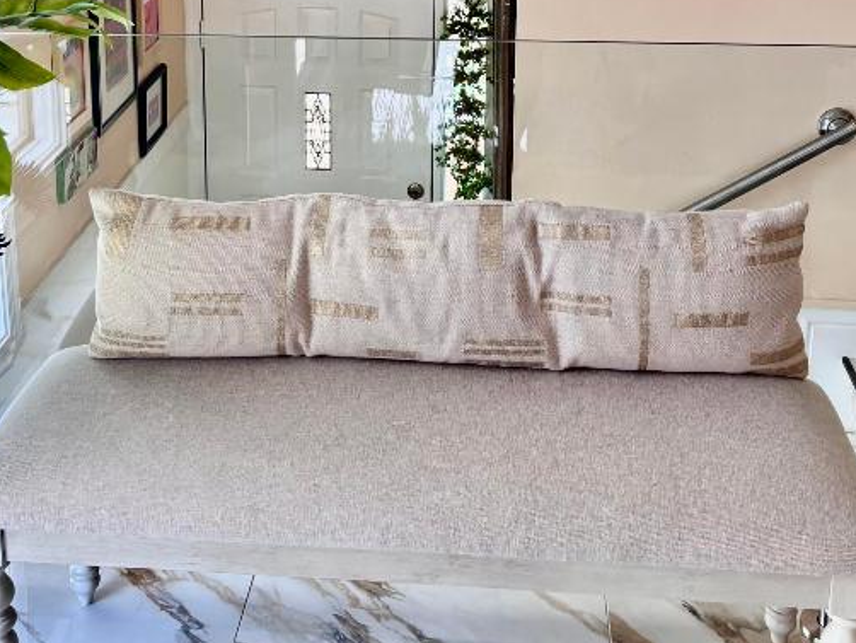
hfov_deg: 36.1
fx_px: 1311
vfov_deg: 26.4
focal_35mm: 53
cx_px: 365
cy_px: 29
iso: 100
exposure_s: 1/120
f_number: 1.6
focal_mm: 5.96
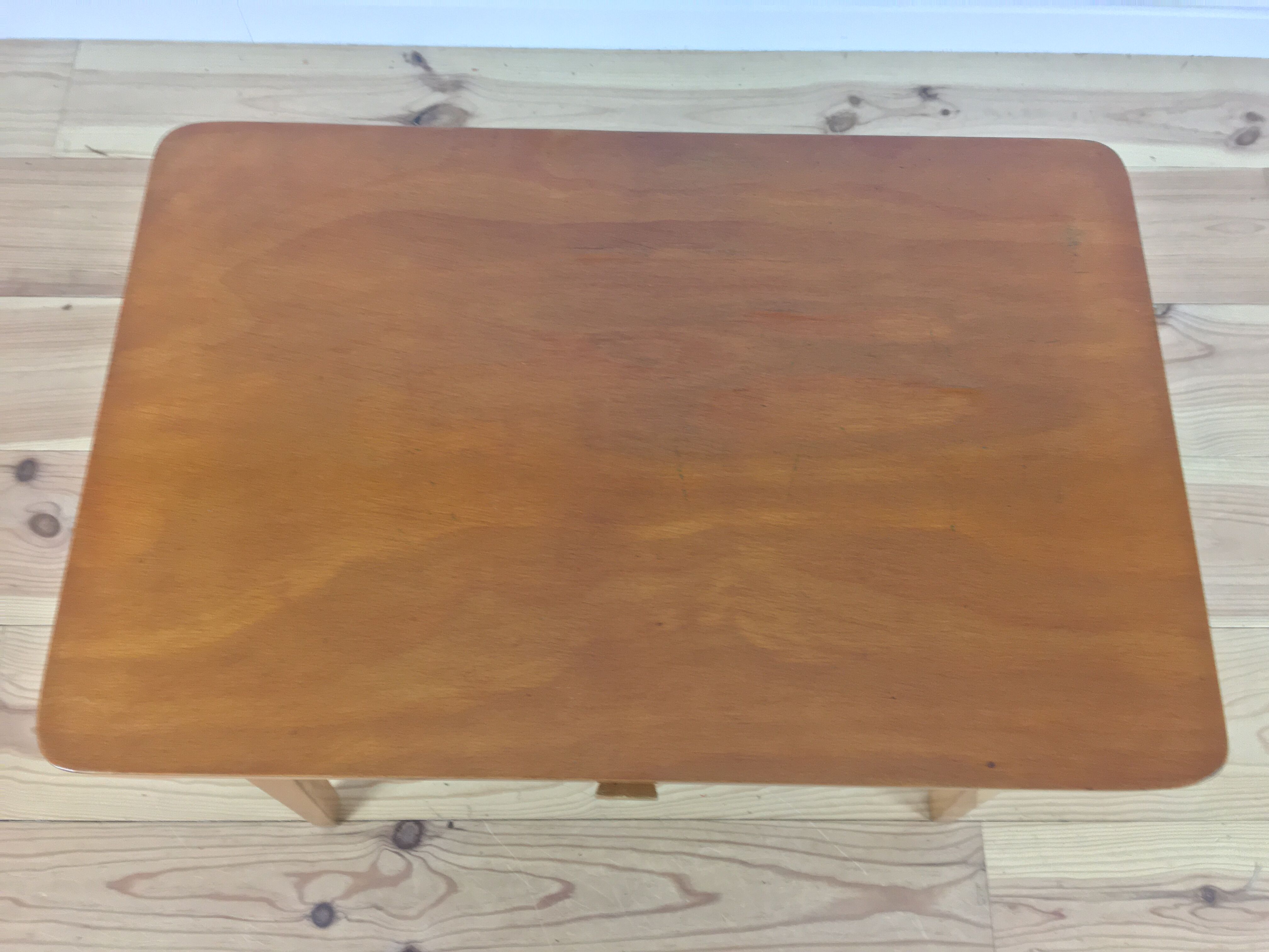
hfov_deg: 61.7
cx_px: 634
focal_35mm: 29
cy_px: 476
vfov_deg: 48.2
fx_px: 1063
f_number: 2.2
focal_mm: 4.15
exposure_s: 1/33
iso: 80
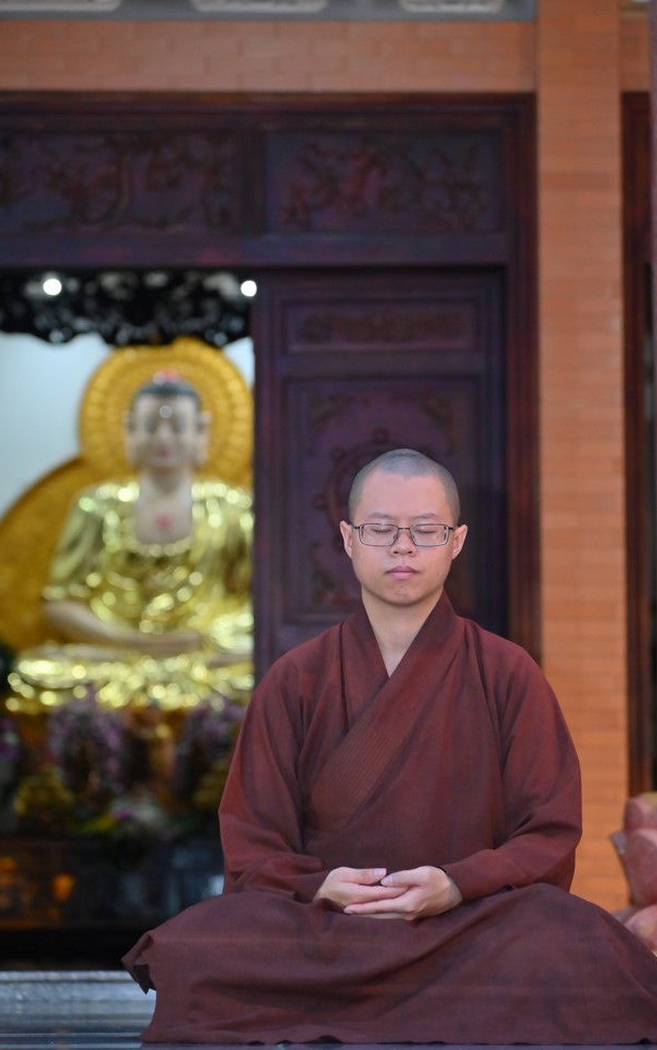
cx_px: 346
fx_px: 3293
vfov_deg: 18.1
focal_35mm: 115
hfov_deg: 11.4
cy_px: 528
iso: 2500
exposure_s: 1/100
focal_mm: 112
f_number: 5
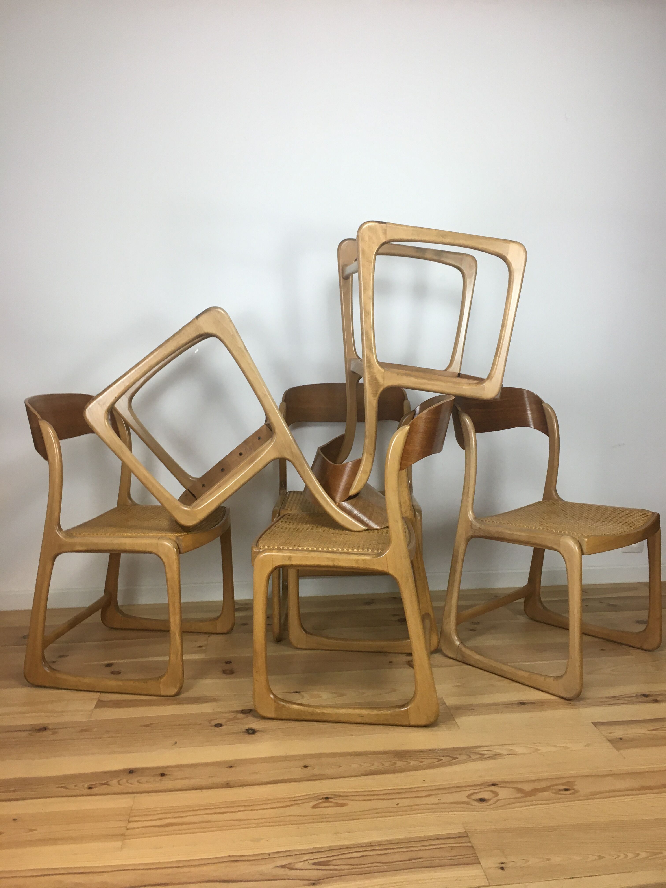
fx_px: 744
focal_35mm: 29
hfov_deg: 48.2
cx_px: 333
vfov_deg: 61.7
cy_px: 444
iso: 32
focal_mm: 4.15
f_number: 2.2
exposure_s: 1/33
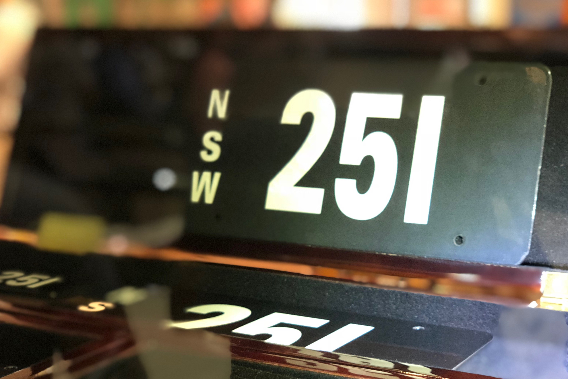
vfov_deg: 24.6
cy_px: 193
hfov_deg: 36.2
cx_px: 283
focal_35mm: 55
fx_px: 868
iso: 160
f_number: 2.4
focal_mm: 6
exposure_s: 1/13
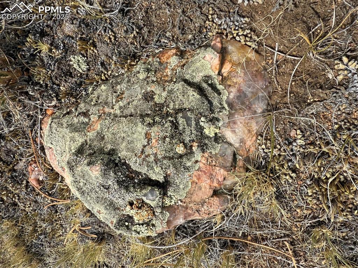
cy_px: 134
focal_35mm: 24
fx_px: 248
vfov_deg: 56.8
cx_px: 179
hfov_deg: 71.6
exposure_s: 1/1572
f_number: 2.2
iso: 40
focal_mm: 2.22
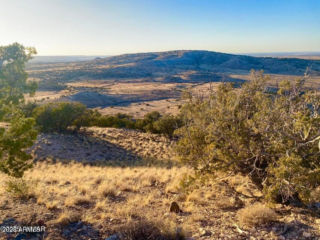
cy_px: 120
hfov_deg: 67.3
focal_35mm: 26
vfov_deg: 53.1
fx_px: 240
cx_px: 160
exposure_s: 1/546
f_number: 1.8
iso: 32
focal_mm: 4.25
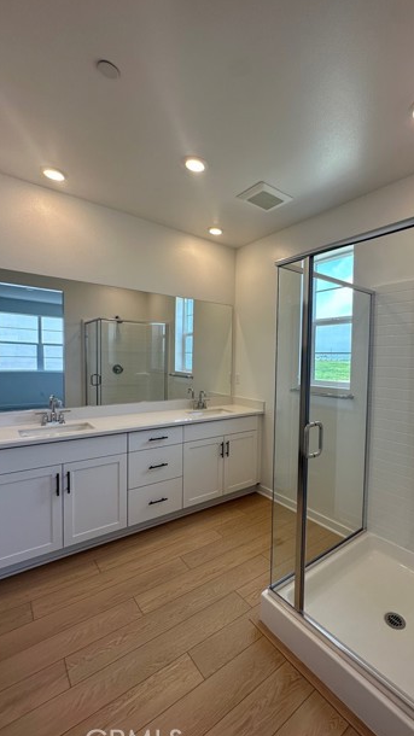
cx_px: 281
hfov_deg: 65.0
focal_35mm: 16
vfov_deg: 99.4
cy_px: 372
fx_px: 312
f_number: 2.2
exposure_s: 1/120
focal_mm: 2.22
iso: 50
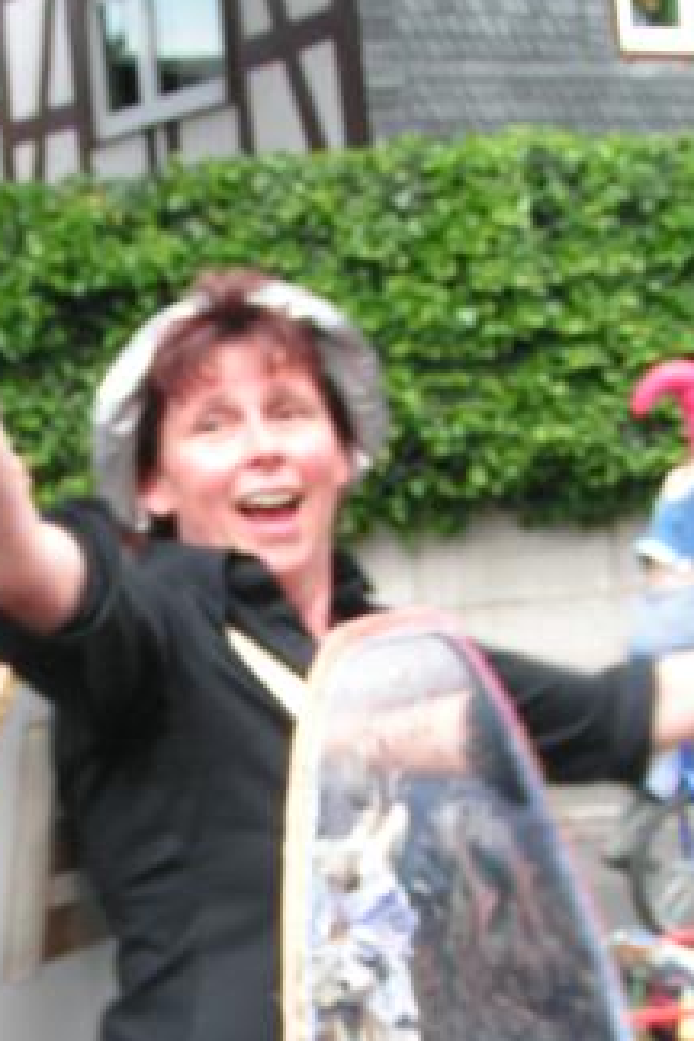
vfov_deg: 25.9
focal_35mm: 78
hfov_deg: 17.3
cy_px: 688
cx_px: 106
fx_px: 2255
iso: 50
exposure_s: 1/100
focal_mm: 5.8
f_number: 5
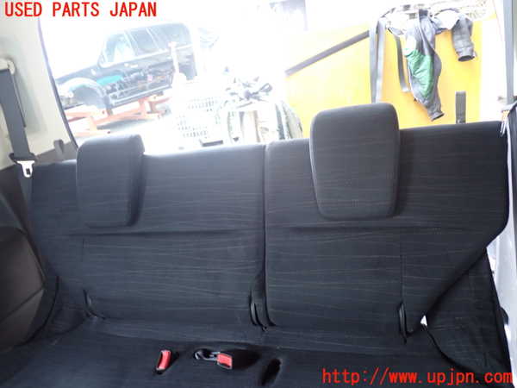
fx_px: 448
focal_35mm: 30
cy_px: 194
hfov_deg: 60.0
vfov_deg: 46.8
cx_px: 258
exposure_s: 1/30
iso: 250
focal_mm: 5.4
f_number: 2.3
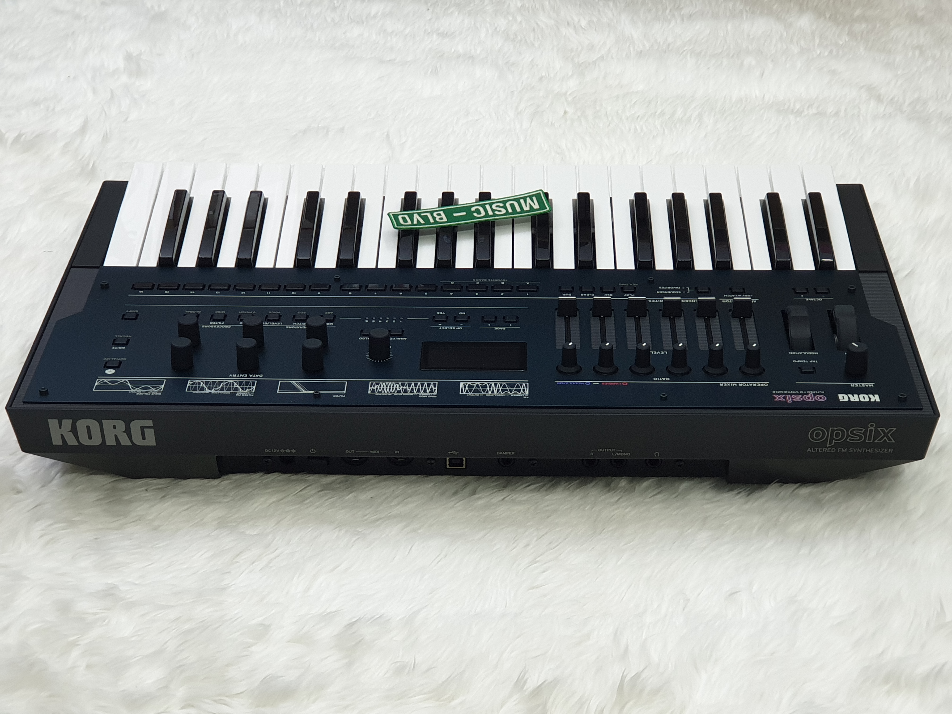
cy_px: 357
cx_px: 476
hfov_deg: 36.8
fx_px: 1430
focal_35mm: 52
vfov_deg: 28.0
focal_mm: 6
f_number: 2.4
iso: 160
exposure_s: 1/33
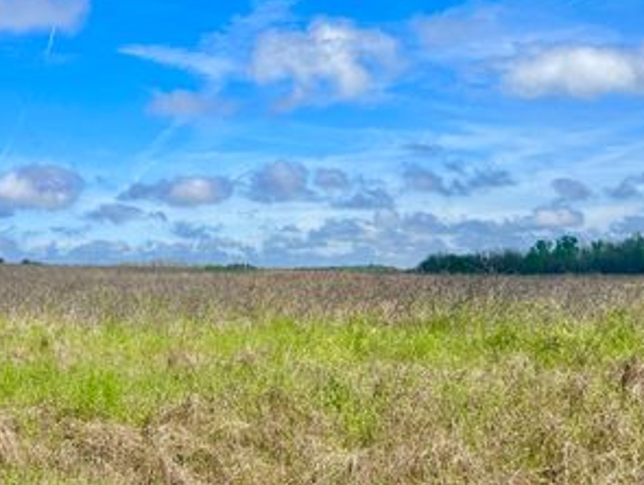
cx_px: 210
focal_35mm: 44
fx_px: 820
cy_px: 257
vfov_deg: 32.9
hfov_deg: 42.3
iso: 50
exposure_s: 1/5882
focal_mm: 5.7
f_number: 1.5
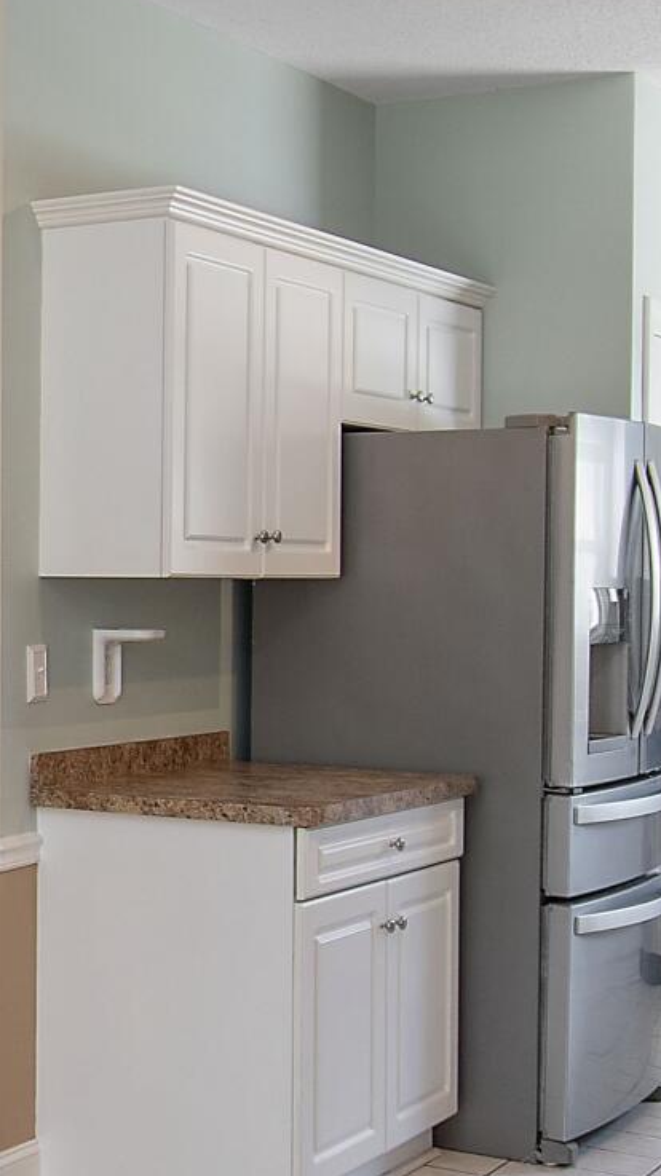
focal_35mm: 64
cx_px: -300
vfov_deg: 32.8
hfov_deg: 17.2
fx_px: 1996
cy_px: 632
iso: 100
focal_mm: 10
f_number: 4.5
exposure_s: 1/15
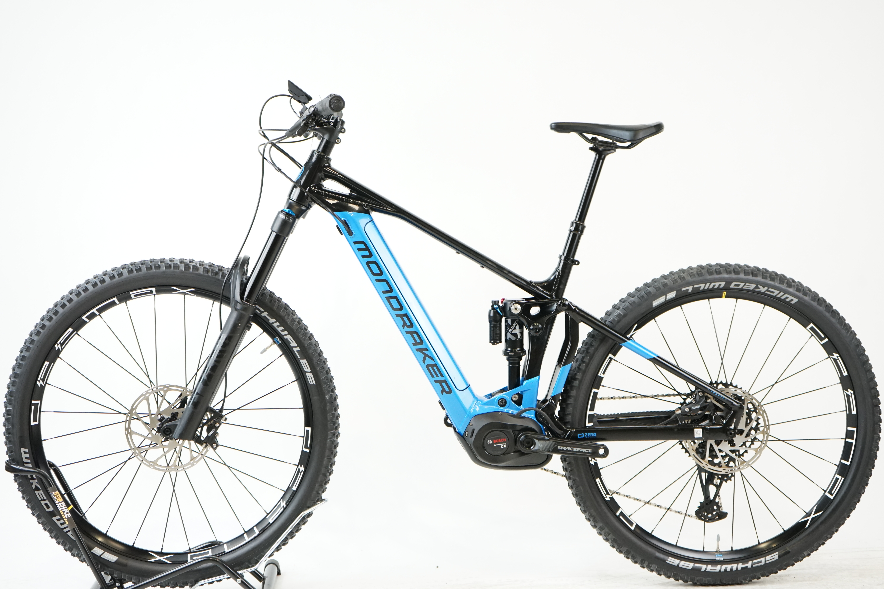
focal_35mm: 55
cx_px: 442
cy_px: 294
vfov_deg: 24.6
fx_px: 1350
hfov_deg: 36.2
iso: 2000
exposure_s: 1/200
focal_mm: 55
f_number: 5
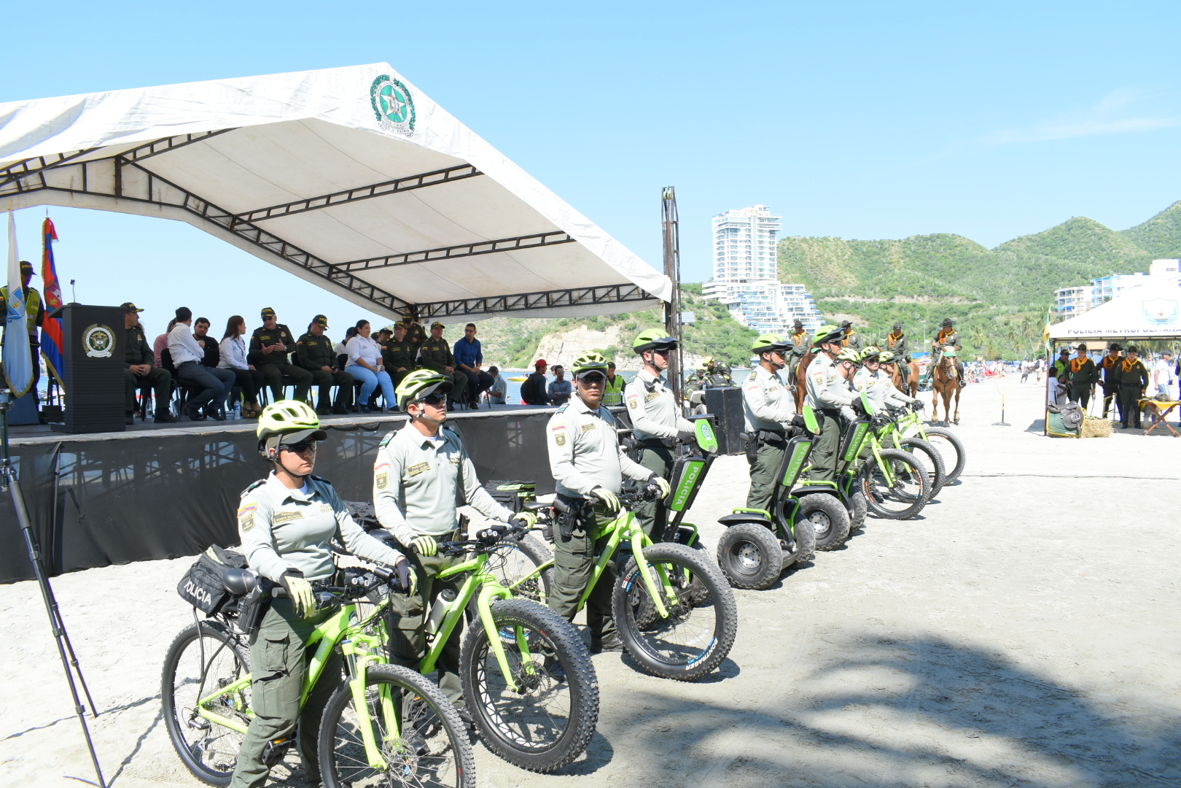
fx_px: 886
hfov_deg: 67.4
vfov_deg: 47.9
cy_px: 394
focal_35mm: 27
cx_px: 590
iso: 200
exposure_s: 1/250
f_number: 8
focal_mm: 18
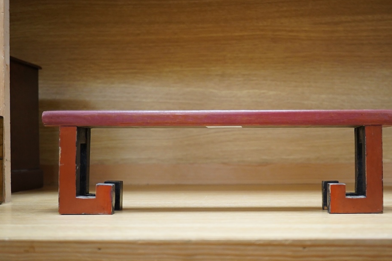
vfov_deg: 24.6
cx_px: 228
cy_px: 150
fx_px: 599
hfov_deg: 36.1
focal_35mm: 55
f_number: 5.6
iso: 2500
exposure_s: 1/160
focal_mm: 30
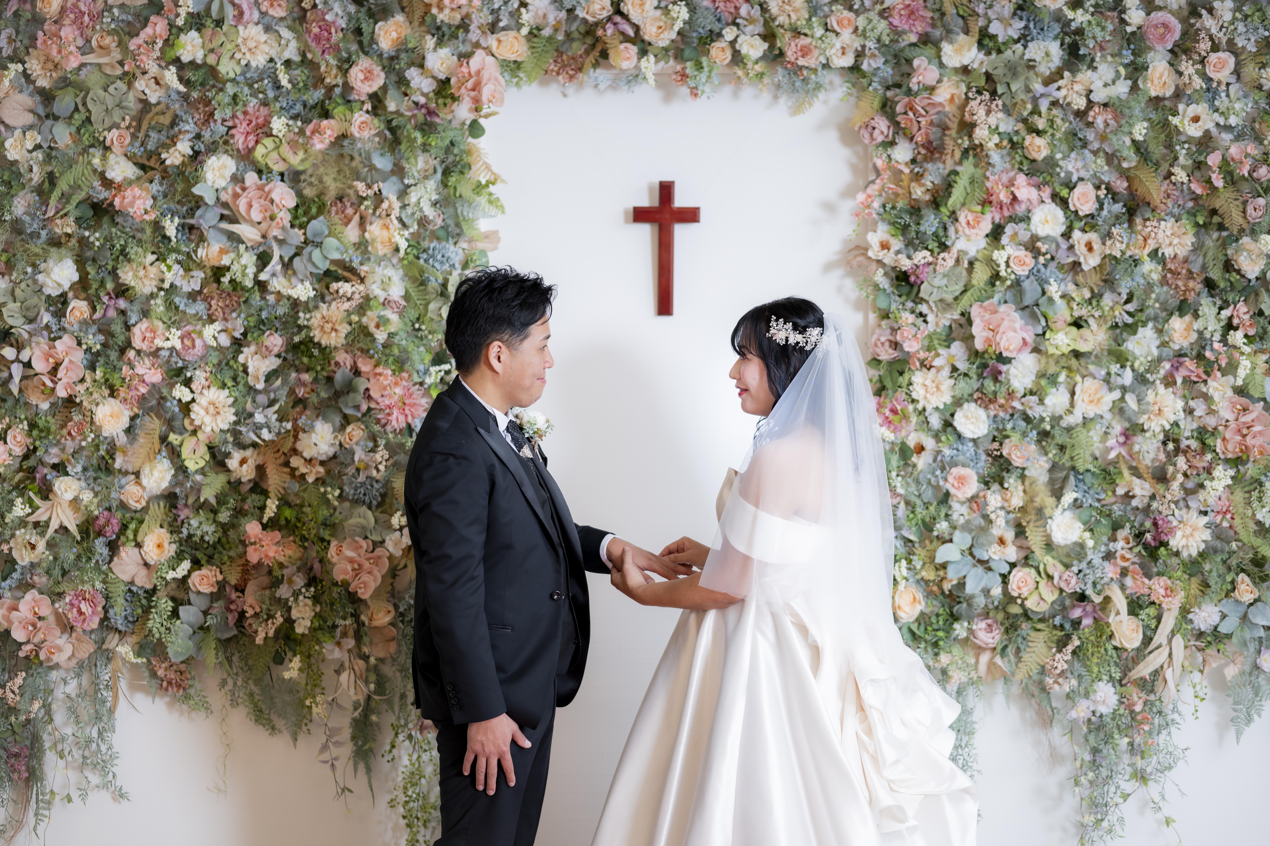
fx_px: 2998
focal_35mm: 85
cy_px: 423
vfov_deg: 16.1
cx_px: 635
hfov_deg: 23.9
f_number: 1.8
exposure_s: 1/125
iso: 50
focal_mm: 85
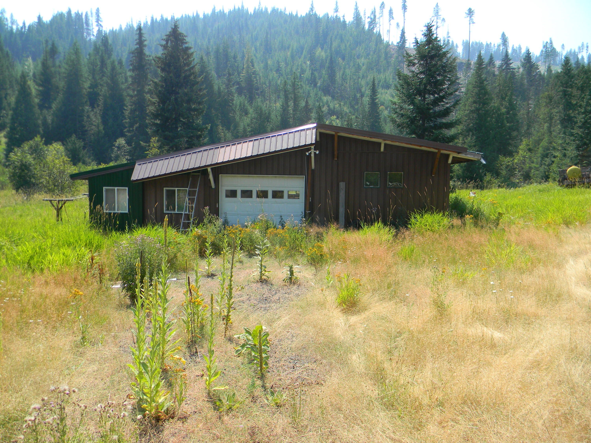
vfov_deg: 49.7
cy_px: 222
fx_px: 478
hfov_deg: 63.4
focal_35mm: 28
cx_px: 296
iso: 80
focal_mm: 5
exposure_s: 1/455
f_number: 3.5
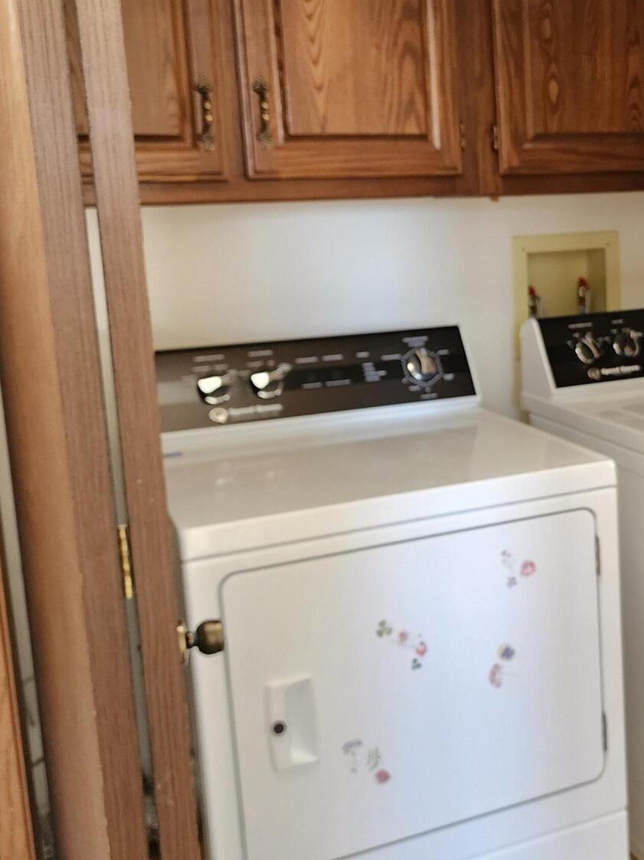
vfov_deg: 45.7
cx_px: 513
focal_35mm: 41
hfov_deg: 34.1
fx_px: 1017
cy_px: 376
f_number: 1.8
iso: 640
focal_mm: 6.4
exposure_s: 1/120
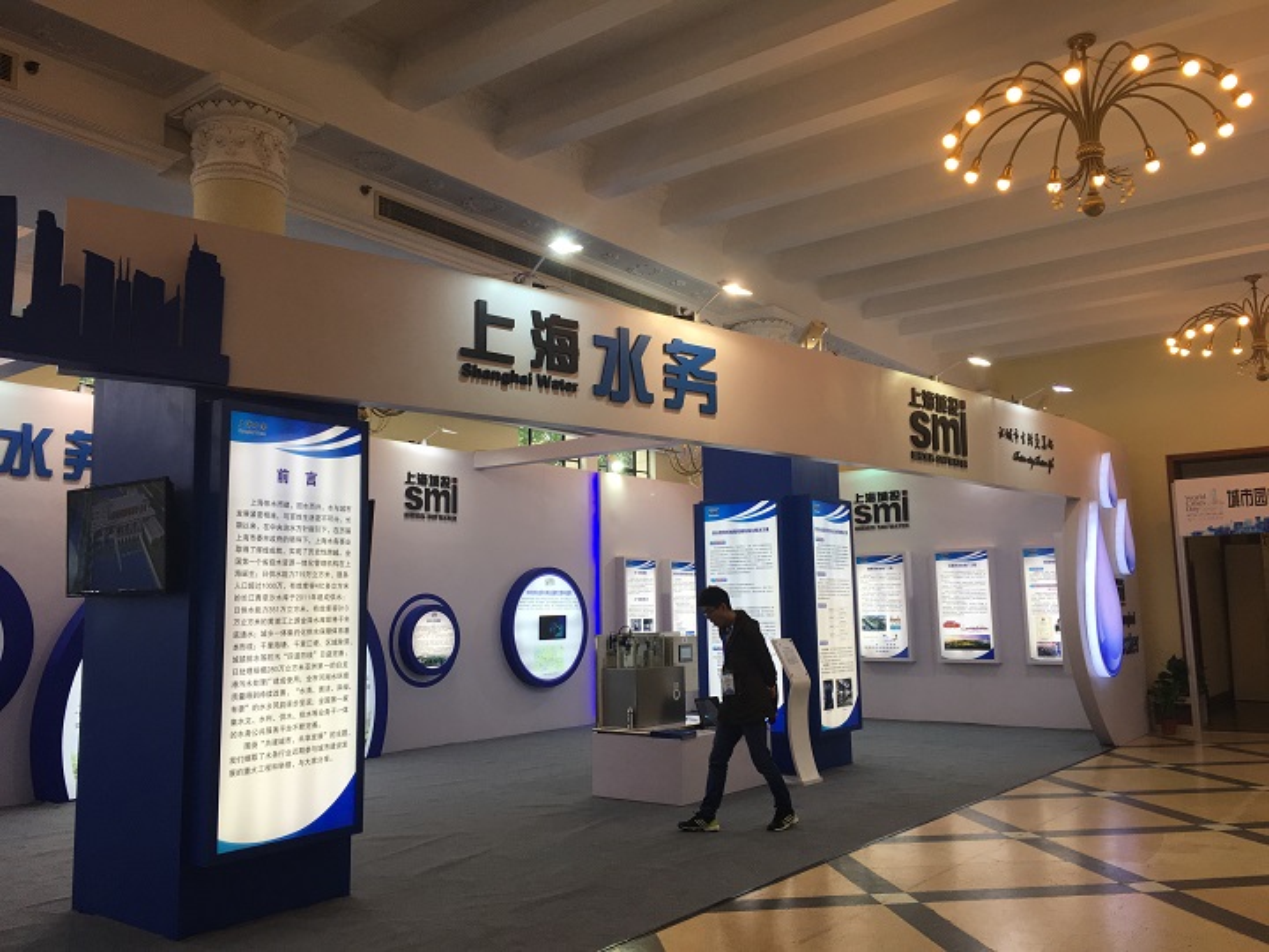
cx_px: 634
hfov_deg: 61.7
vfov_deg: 48.2
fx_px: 1063
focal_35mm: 29
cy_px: 476
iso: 40
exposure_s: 1/100
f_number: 2.2
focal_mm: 4.15
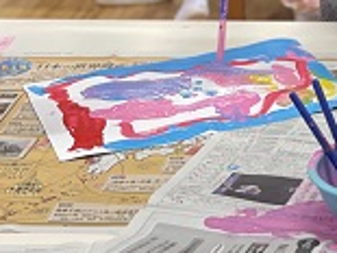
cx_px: 387
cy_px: -108
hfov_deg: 12.8
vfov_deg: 9.6
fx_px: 1469
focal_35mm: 151
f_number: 2
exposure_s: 1/100
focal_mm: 6
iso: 160
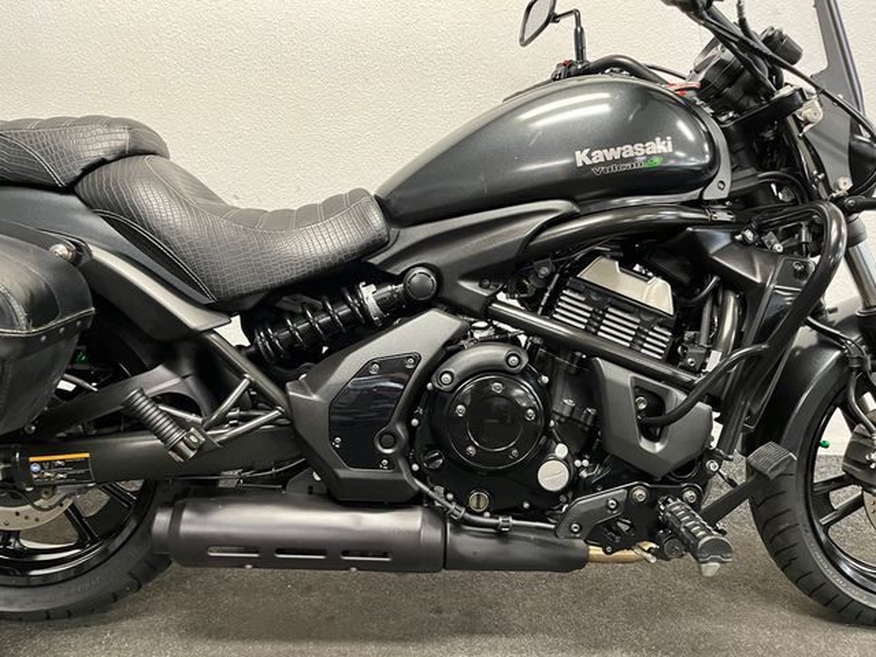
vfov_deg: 53.1
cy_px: 328
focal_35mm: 26
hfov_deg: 67.3
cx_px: 438
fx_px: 658
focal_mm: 5.1
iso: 400
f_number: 1.6
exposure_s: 1/50
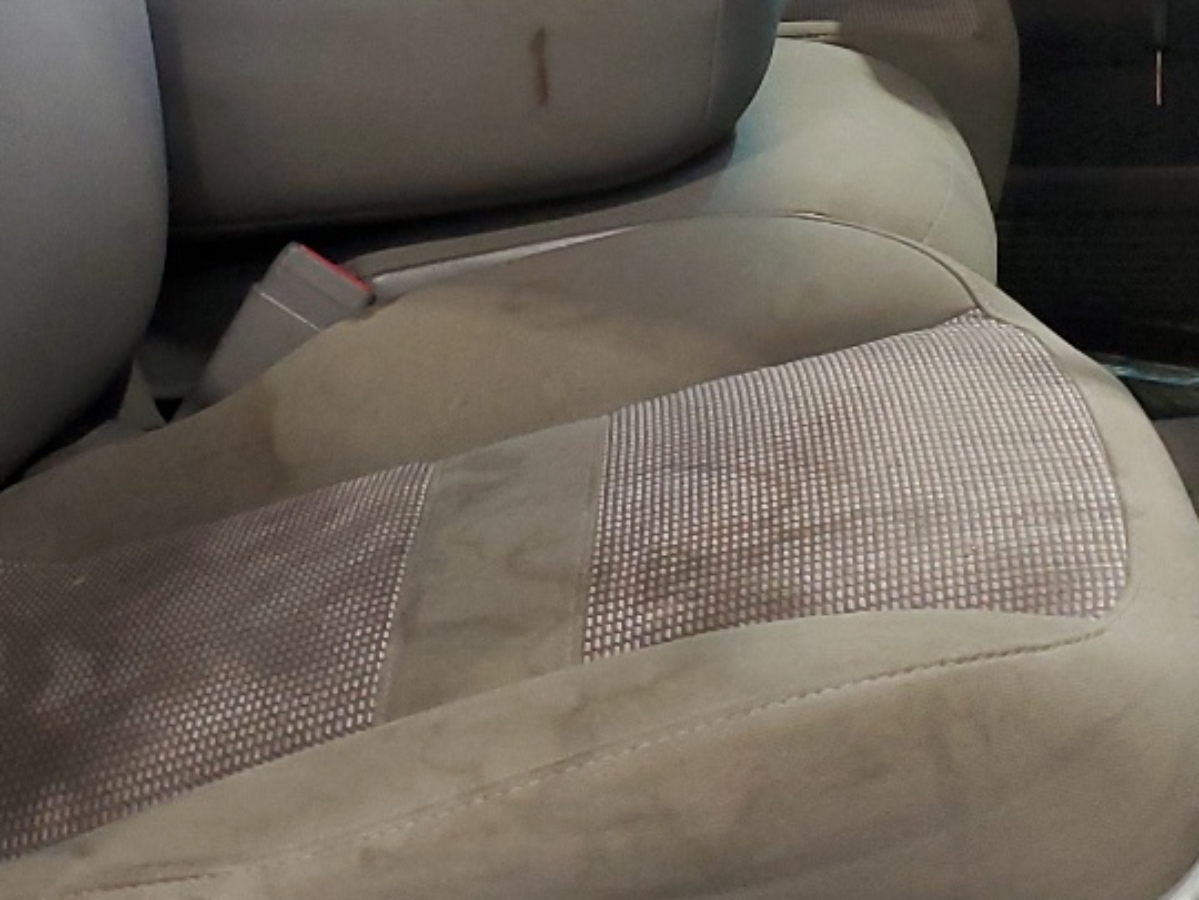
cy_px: -31
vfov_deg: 18.6
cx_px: 555
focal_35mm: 77
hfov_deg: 25.3
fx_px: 2667
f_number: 1.5
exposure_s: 1/60.2
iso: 196
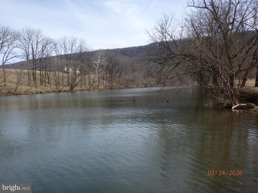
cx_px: 129
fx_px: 224
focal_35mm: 30
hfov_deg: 60.0
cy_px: 96
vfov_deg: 46.8
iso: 100
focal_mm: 5.5
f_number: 3.3
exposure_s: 1/800
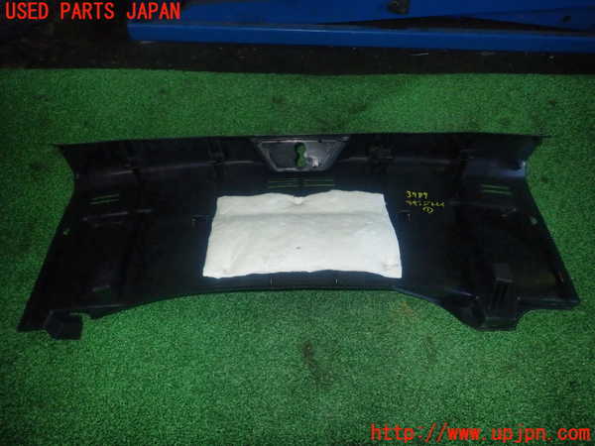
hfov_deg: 69.4
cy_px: 223
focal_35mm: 25
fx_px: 430
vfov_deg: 54.9
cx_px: 298
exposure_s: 1/30
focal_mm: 4.5
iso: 400
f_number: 5.6
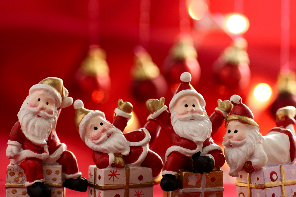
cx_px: 165
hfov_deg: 12.9
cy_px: 107
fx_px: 1307
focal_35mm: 159
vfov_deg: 8.6
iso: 400
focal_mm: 90
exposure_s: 1/15
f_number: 4
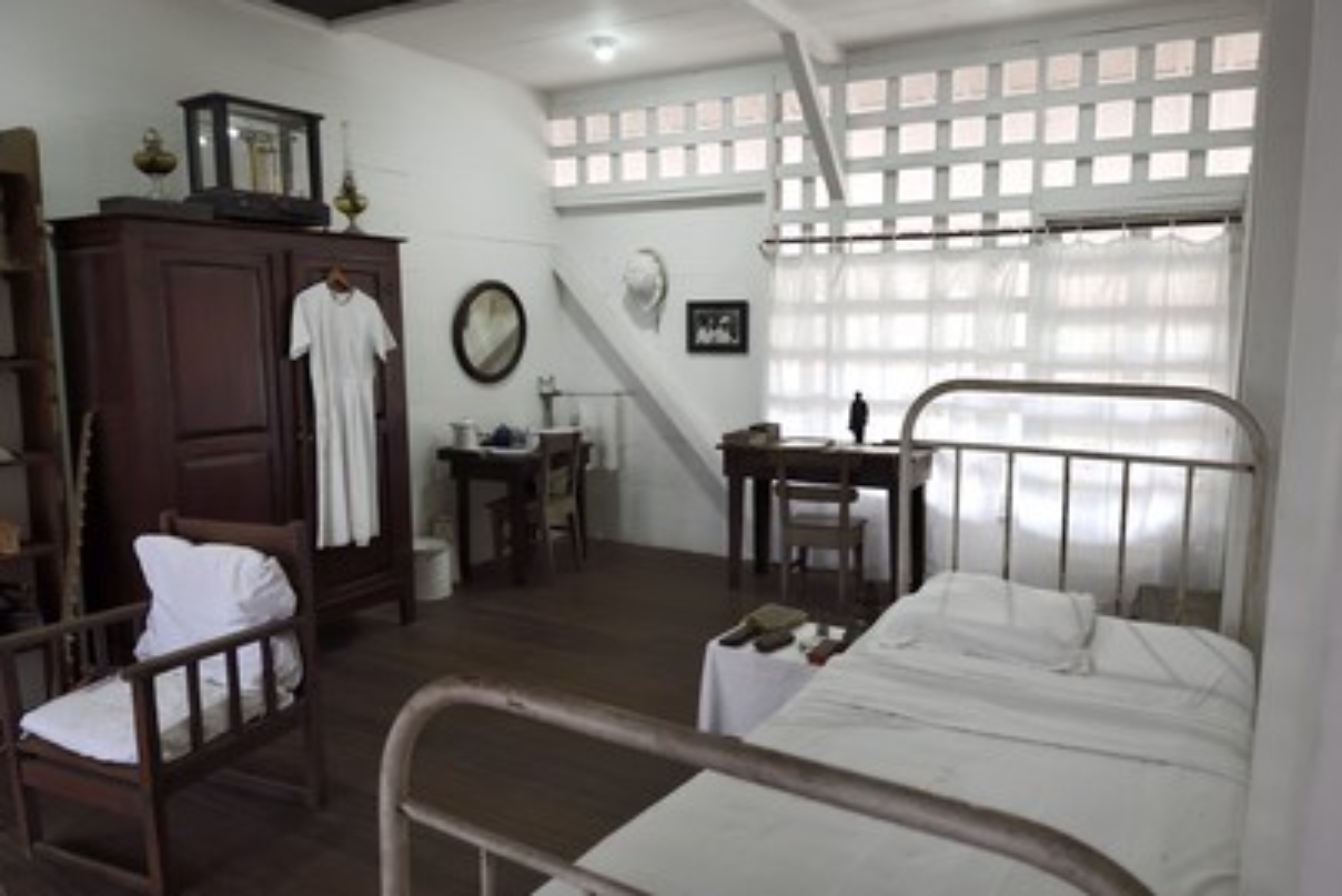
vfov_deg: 51.3
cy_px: 453
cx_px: 673
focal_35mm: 25
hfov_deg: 71.5
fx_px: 932
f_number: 6.3
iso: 3200
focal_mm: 24
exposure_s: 1/25
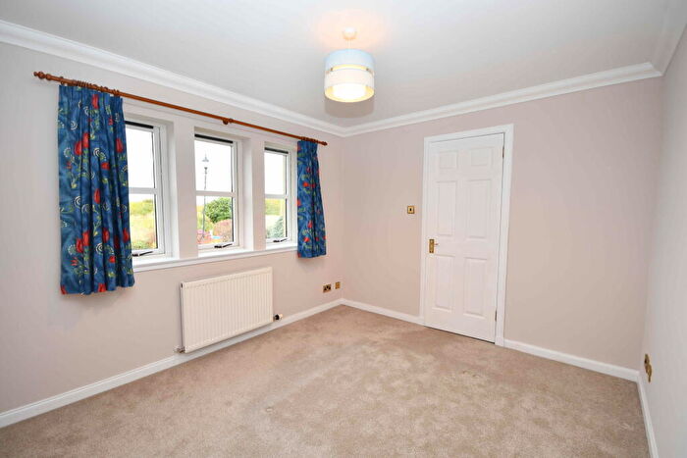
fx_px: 286
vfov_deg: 77.4
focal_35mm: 15
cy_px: 229
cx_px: 344
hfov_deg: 100.4
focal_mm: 10
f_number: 4
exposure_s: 1/60
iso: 220
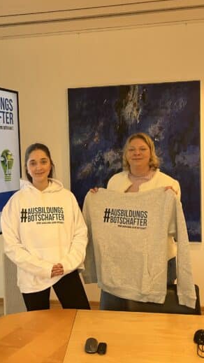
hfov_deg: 30.7
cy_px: 181
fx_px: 365
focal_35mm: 38
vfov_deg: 52.8
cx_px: 50
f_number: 1.6
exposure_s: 1/60
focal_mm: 5.1
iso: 160
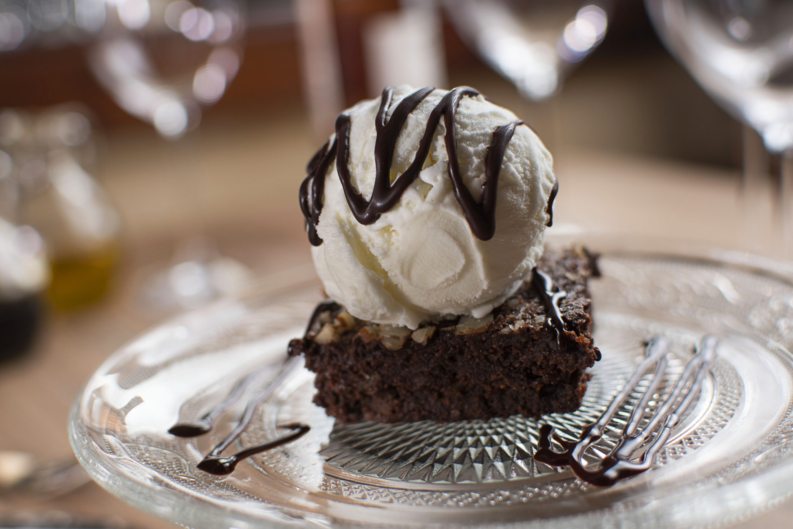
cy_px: 264
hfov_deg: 38.2
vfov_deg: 26.0
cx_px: 396
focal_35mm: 52
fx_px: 1145
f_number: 2.8
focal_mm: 35
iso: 64
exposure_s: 1/100
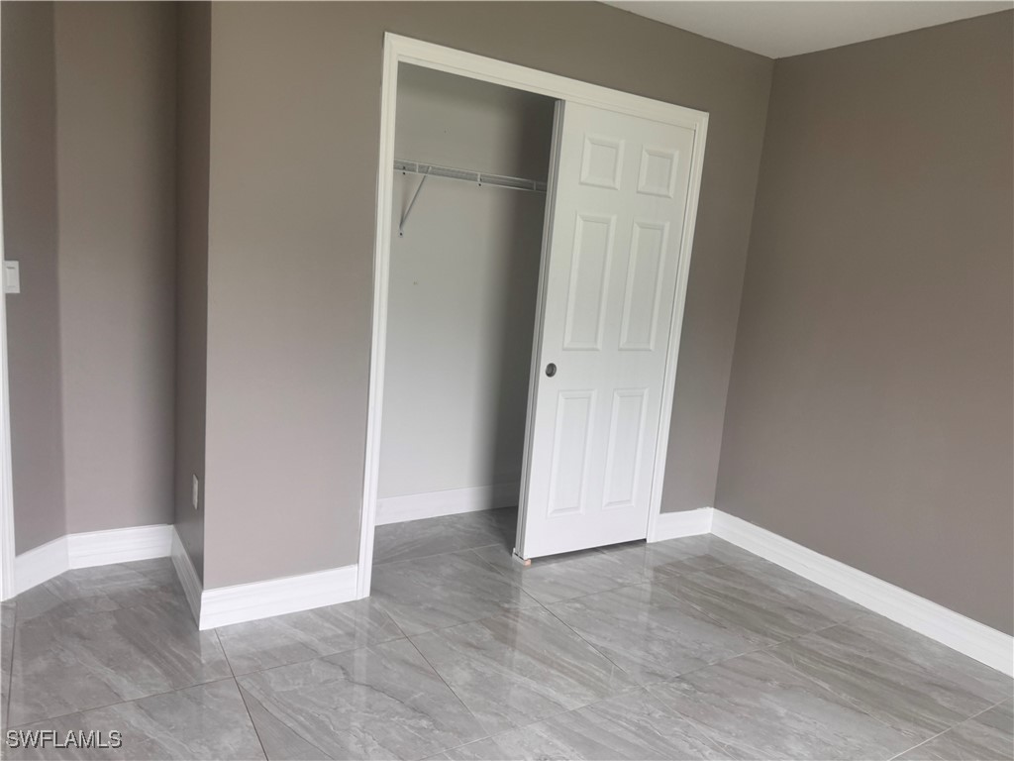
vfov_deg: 56.8
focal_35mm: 24
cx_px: 507
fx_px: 703
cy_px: 380
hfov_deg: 71.6
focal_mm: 6.76
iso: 125
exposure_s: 1/121
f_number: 1.78
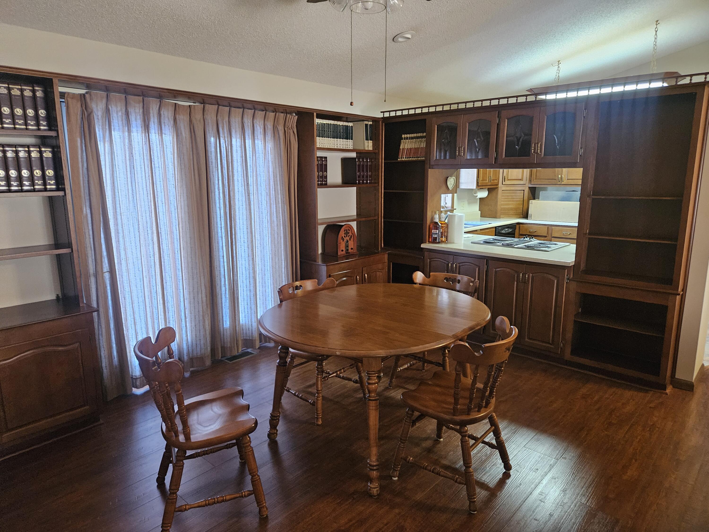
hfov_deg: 73.9
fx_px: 471
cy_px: 266
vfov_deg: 58.9
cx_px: 354
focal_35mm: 23
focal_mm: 5.4
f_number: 1.8
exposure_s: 1/120
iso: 800
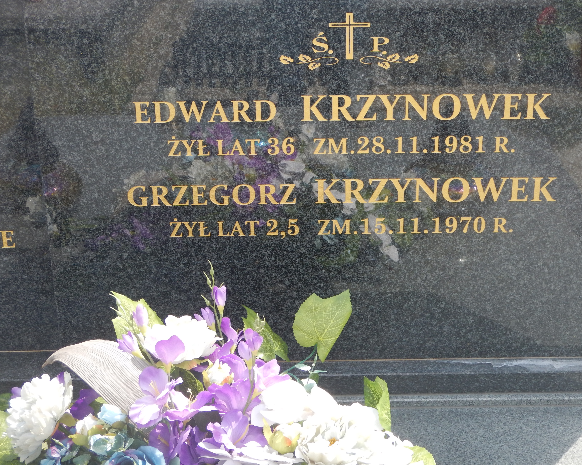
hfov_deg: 30.9
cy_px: 206
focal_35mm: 61
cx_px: 341
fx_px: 1051
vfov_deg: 25.0
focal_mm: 9.2
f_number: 4.3
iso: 125
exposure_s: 1/250
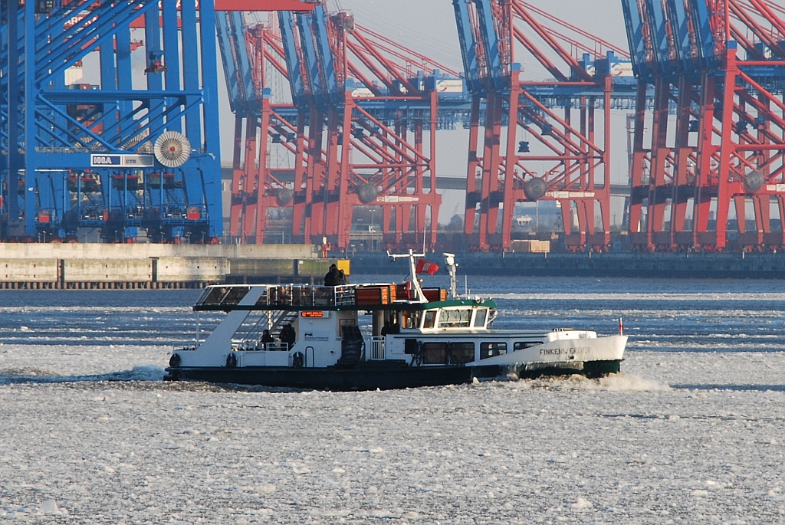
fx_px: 4420
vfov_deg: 6.8
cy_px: 262
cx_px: 392
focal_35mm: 202
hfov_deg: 10.1
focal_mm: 135
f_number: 9
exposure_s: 1/160
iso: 200
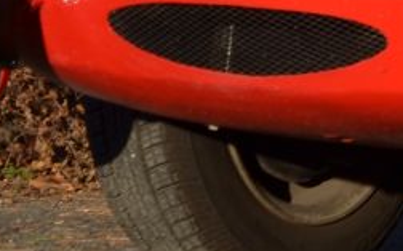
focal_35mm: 1070
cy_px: -419
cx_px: 1171
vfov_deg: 1.2
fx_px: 11741
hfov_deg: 2.0
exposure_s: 1/250
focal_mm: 98
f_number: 8
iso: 100
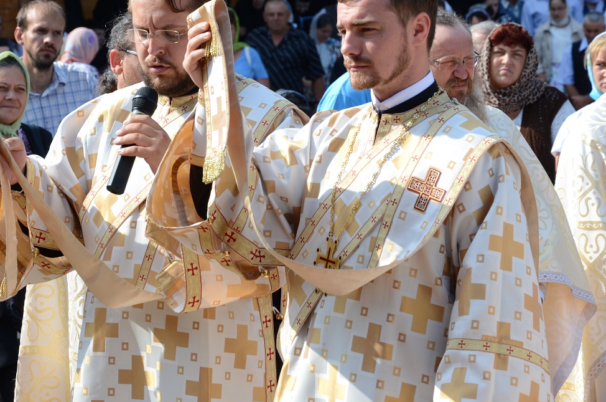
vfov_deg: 8.0
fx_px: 2856
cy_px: 177
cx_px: 283
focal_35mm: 170
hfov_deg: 12.1
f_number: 8
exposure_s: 1/125
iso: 100
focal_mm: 92
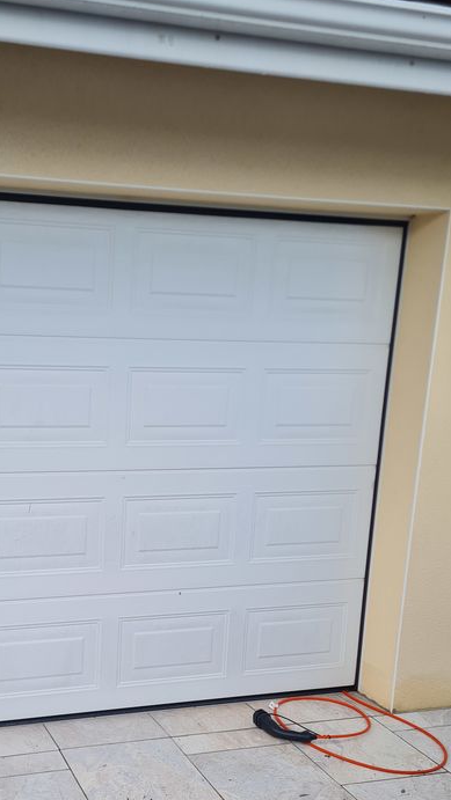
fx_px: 871
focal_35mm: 41
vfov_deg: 48.4
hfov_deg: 28.3
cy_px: 545
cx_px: 78
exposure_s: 1/444
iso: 50
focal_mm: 5.4
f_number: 1.8
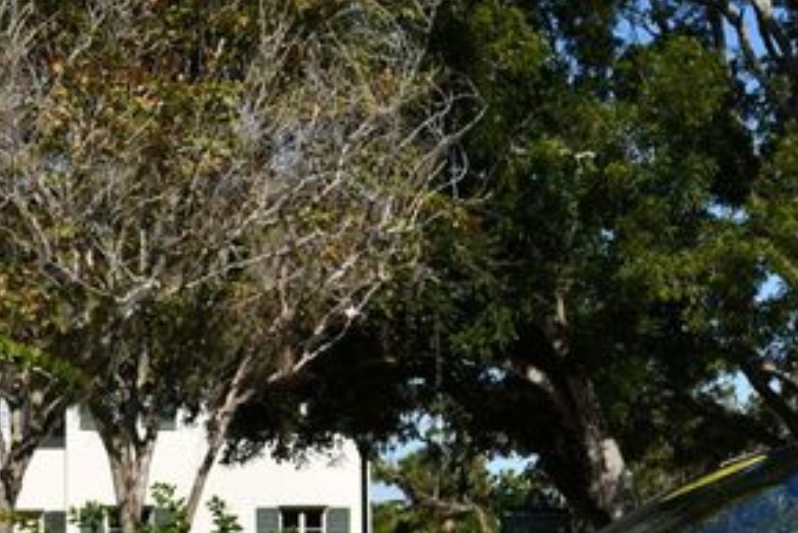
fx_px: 2262
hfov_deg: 19.4
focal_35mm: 102
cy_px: 555
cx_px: 823
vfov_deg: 13.2
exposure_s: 1/400
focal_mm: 23
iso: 100
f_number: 10
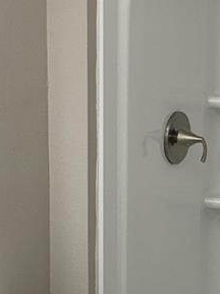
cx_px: 139
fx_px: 847
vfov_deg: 19.5
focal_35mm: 100
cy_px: 212
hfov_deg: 14.8
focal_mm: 6.76
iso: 200
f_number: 1.78
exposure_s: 1/120
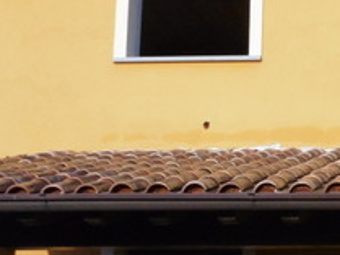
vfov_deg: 13.3
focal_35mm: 111
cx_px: 407
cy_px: 174
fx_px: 1091
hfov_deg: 16.9
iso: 100
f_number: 3.2
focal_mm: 5.3
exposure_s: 1/1000
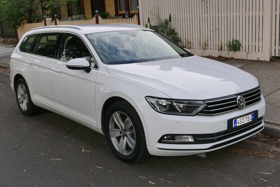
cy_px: 94
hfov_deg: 44.5
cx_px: 140
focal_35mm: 44
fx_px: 342
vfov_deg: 30.6
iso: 200
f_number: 5.6
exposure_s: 1/200
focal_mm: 19.9
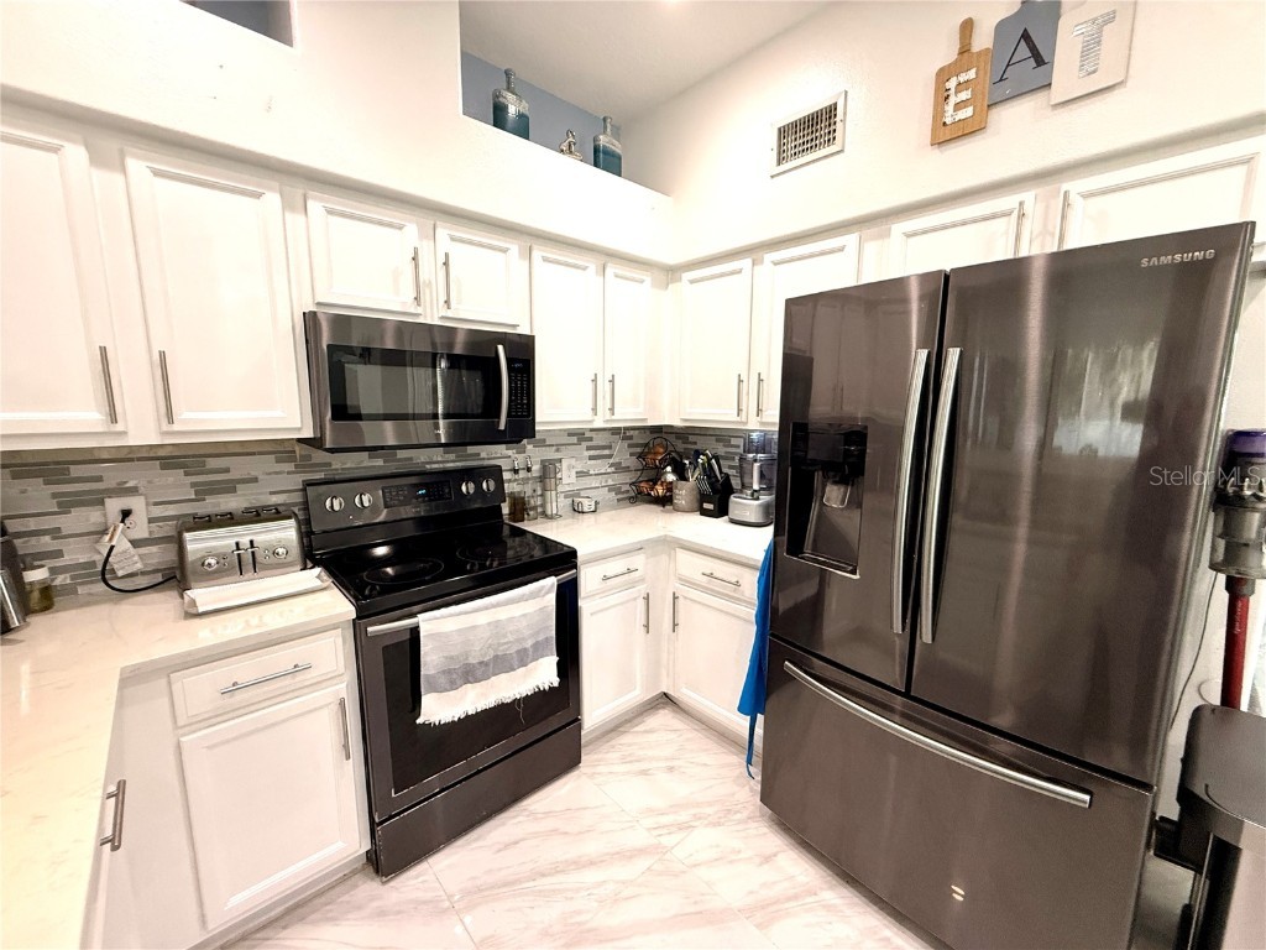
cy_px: 475
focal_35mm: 14
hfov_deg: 102.1
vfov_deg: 85.7
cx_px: 633
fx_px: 512
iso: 320
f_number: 2.2
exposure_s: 1/120
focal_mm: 2.22
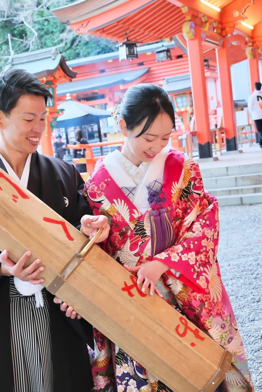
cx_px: 100
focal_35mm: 52
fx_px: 567
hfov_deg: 25.9
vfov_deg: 38.2
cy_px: 212
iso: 800
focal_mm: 26.2
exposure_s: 1/50
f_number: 4.5
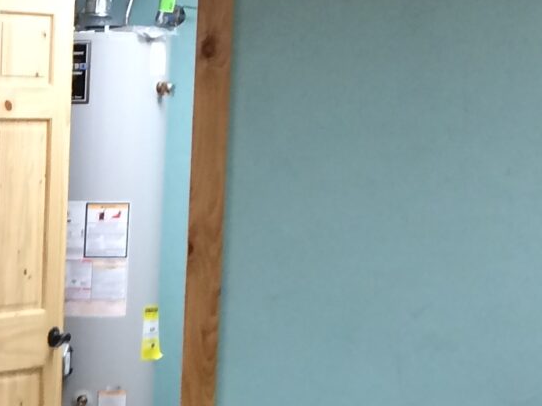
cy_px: 598
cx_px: -362
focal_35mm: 137
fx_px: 2144
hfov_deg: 13.3
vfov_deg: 10.5
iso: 80
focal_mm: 4.15
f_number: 2.2
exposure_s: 1/30
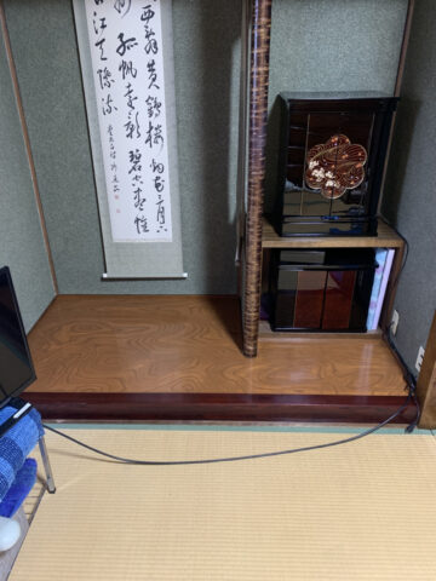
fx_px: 437
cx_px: 218
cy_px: 290
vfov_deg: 67.3
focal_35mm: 26
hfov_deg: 53.1
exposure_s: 1/30
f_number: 1.8
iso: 500
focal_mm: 4.25
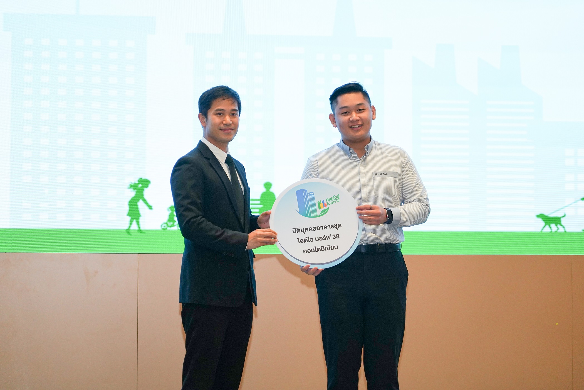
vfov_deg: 13.0
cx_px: 292
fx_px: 1703
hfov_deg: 19.5
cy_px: 195
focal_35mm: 105
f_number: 4
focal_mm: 105
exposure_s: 1/250
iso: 2000
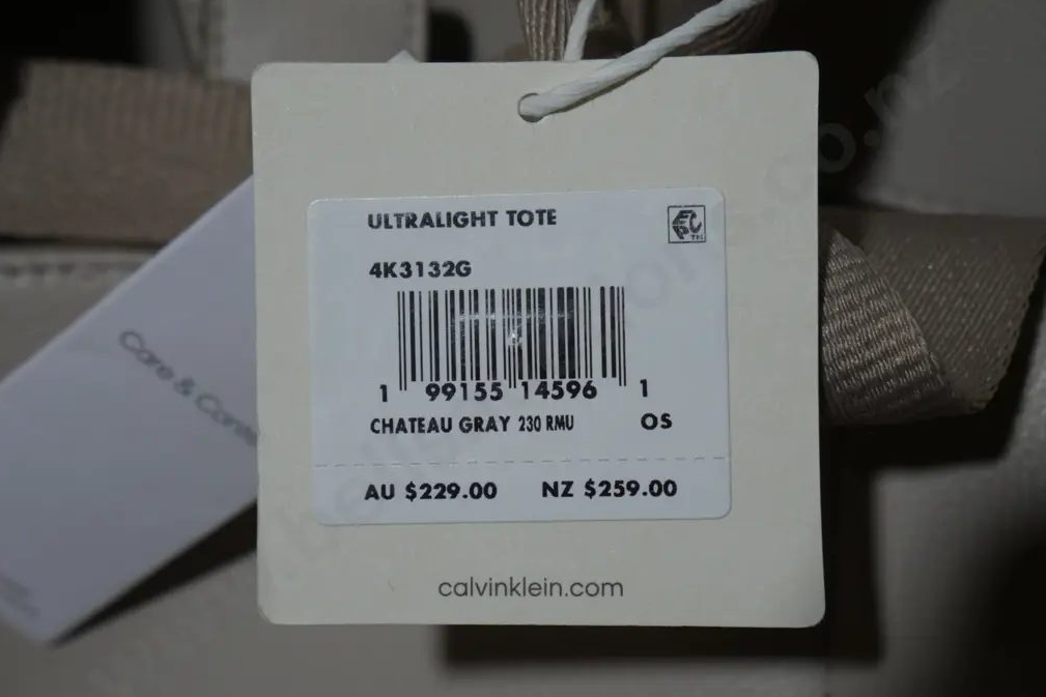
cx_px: 524
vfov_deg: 17.9
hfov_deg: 26.6
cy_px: 377
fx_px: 2208
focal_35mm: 76
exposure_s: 1/160
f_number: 5.5
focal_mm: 36
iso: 200
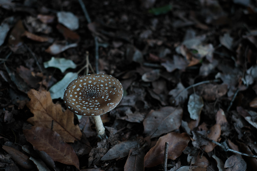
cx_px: 128
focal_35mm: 53
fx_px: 378
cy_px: 86
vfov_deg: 25.5
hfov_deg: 37.5
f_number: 2.8
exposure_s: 1/38
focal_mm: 35
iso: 400
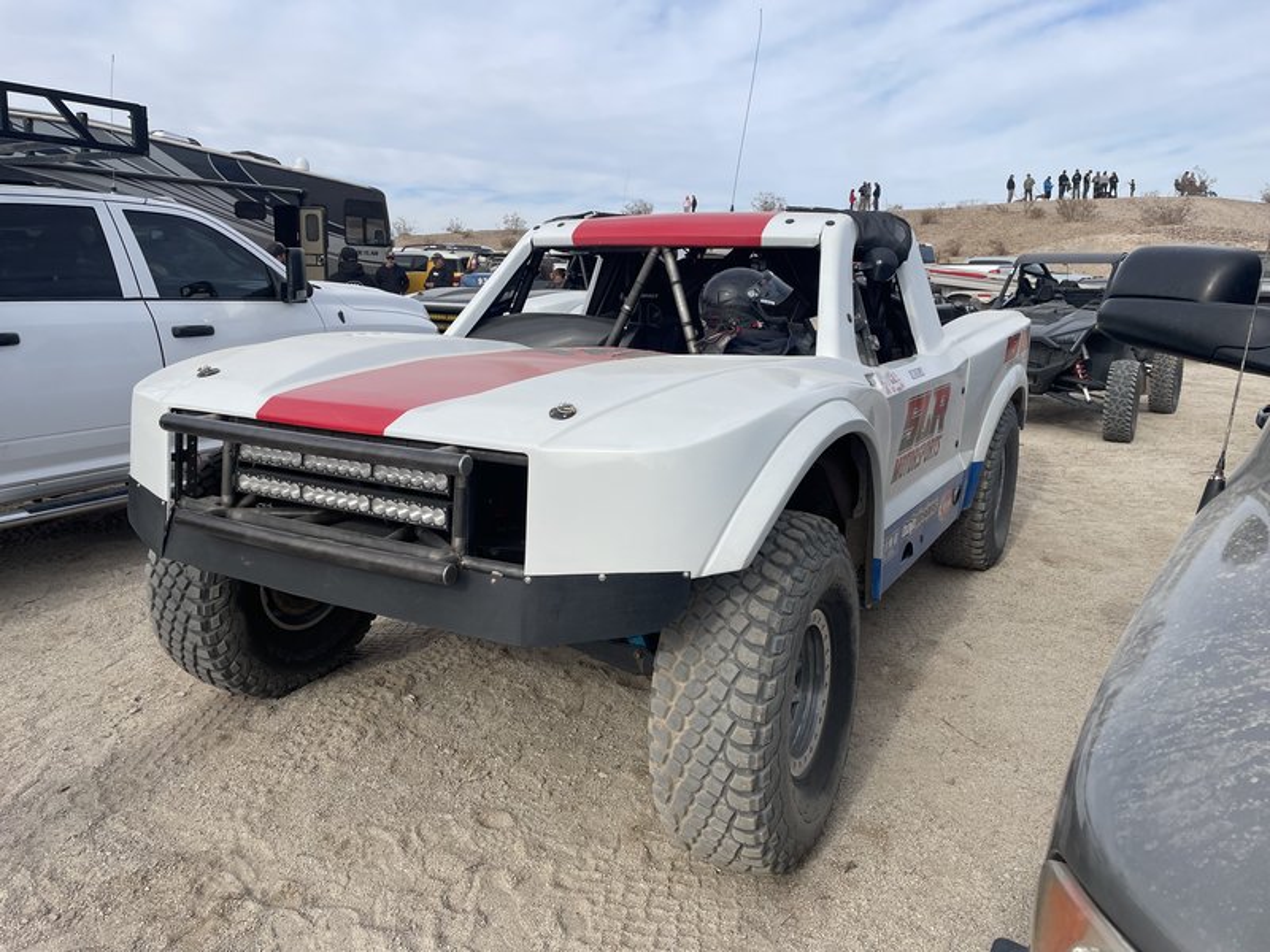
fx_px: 954
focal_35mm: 26
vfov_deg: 53.1
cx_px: 635
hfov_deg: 67.3
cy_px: 476
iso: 32
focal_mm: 4.2
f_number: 1.6
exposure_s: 1/3300
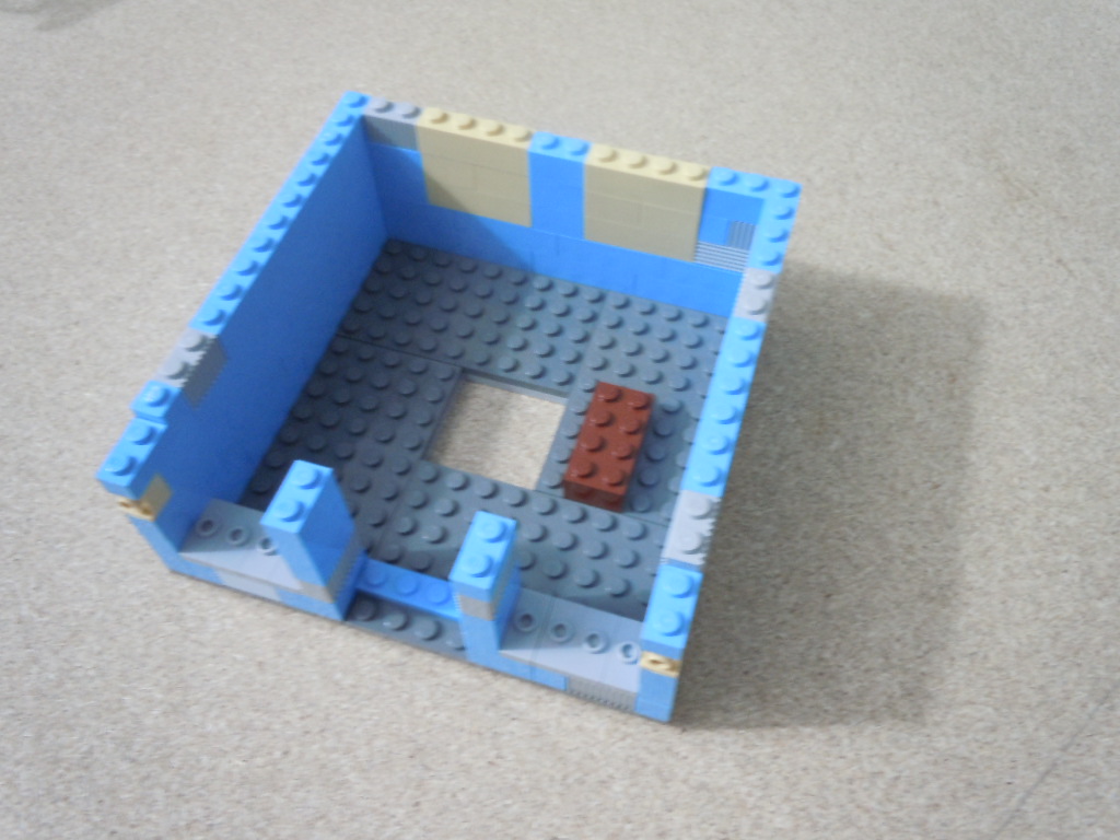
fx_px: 906
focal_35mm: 28
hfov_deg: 63.4
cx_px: 560
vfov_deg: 49.7
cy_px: 420
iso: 400
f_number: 3.7
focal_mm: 5
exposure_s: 1/5
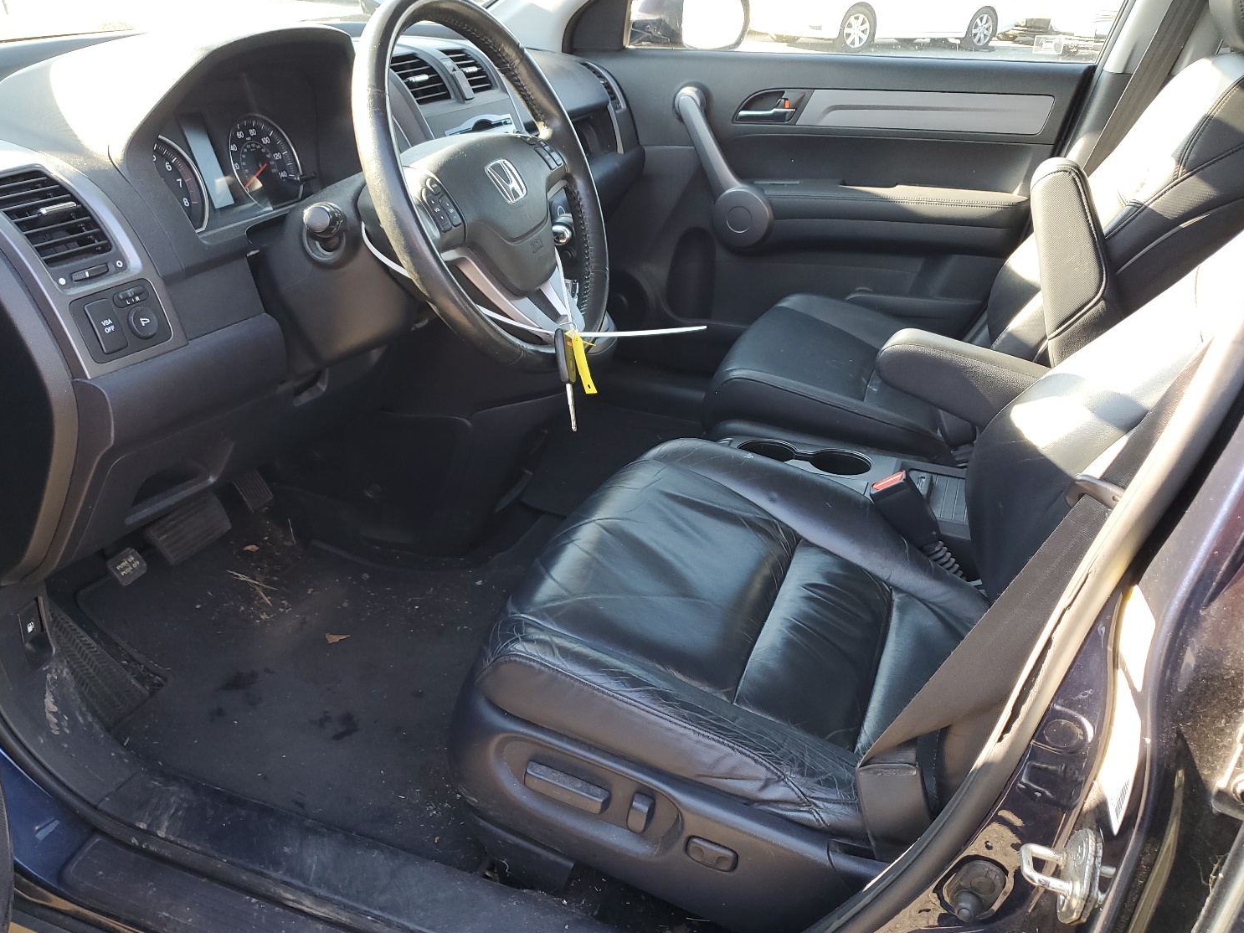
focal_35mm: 28
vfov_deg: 49.7
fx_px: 1006
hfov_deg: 63.5
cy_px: 480
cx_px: 621
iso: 60
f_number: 1.5
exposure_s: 1/120
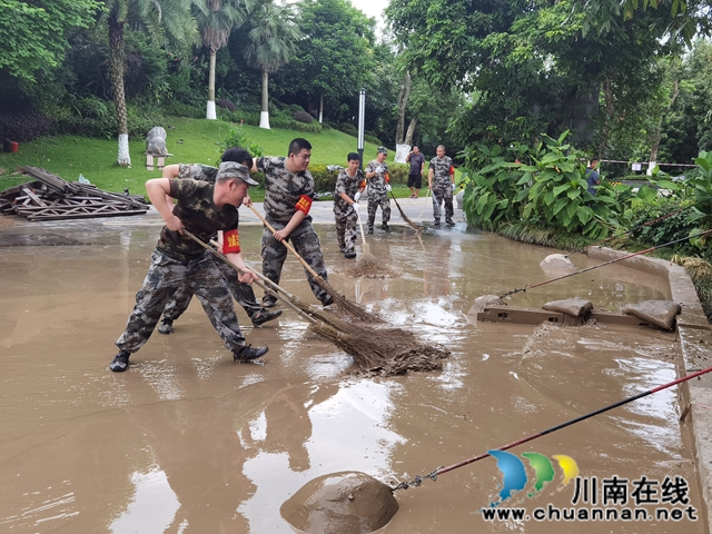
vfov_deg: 40.7
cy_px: 267
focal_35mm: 35
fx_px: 720
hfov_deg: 52.6
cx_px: 356
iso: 50
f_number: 1.9
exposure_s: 1/164
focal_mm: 6.71
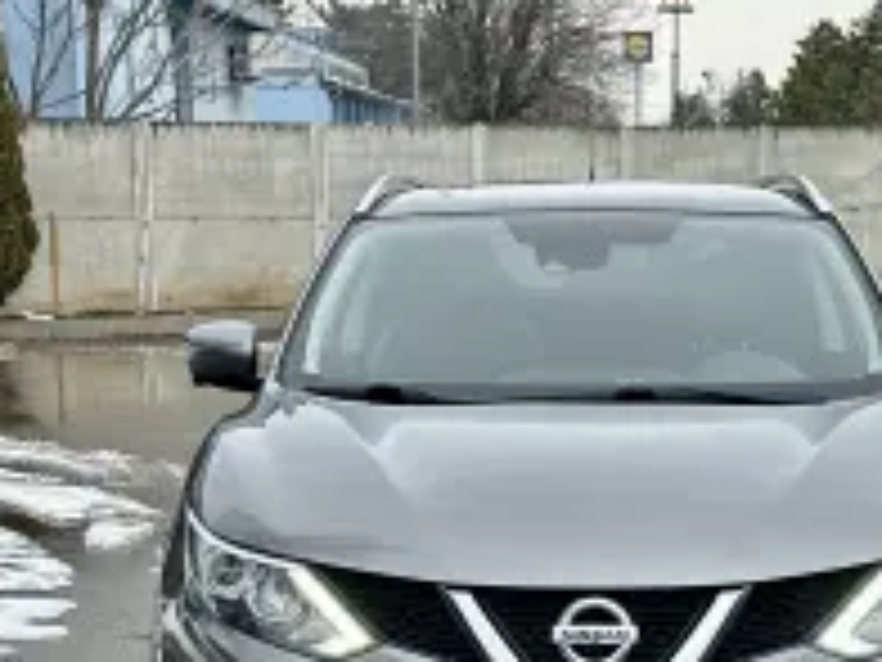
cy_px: 549
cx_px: 598
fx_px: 2242
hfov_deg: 22.2
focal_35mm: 88
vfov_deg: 16.6
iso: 64
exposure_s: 1/791
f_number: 1.78
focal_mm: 6.86
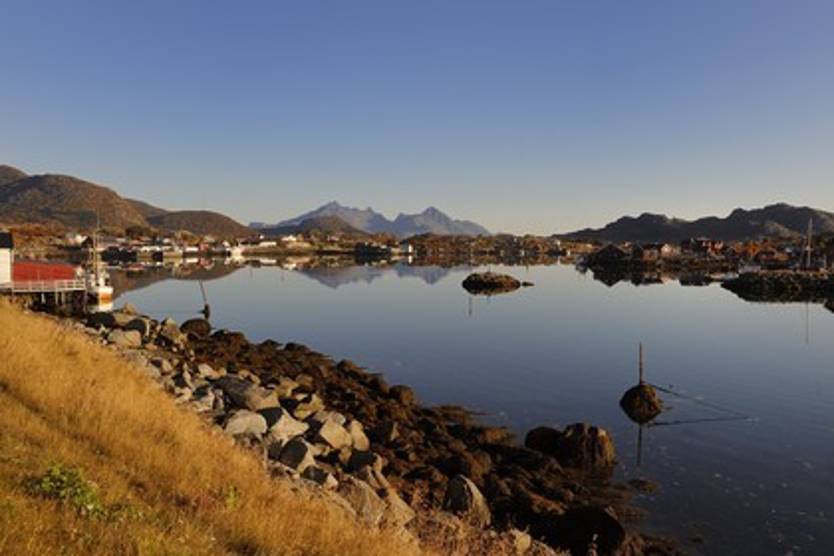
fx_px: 788
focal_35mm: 34
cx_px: 417
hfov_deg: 55.8
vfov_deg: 38.9
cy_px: 278
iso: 200
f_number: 13
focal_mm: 34
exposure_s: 1/200
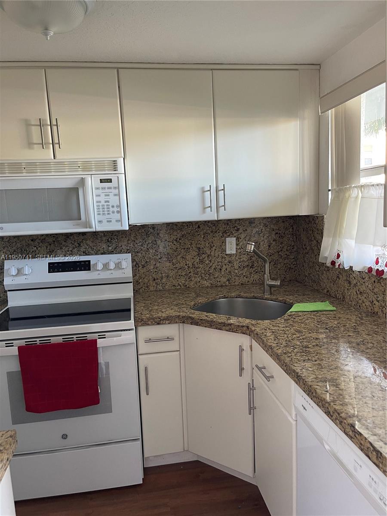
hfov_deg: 54.9
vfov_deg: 69.4
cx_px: 194
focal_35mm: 25
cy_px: 258
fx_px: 373
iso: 125
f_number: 1.6
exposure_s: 1/71
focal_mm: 5.1
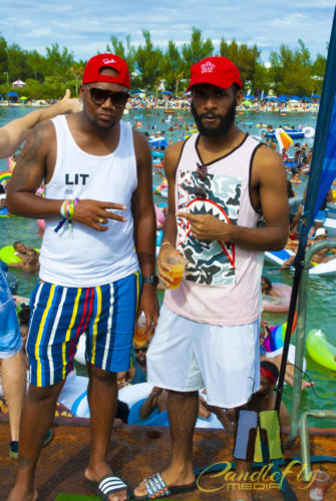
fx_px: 670
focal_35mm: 48
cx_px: 168
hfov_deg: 28.2
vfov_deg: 41.1
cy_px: 250
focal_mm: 32
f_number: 10
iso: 100
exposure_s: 1/400
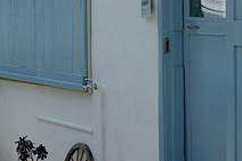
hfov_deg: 10.1
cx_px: -74
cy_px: -29
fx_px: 1343
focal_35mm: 200
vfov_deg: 6.8
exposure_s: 1/1600
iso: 400
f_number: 5.6
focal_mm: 35
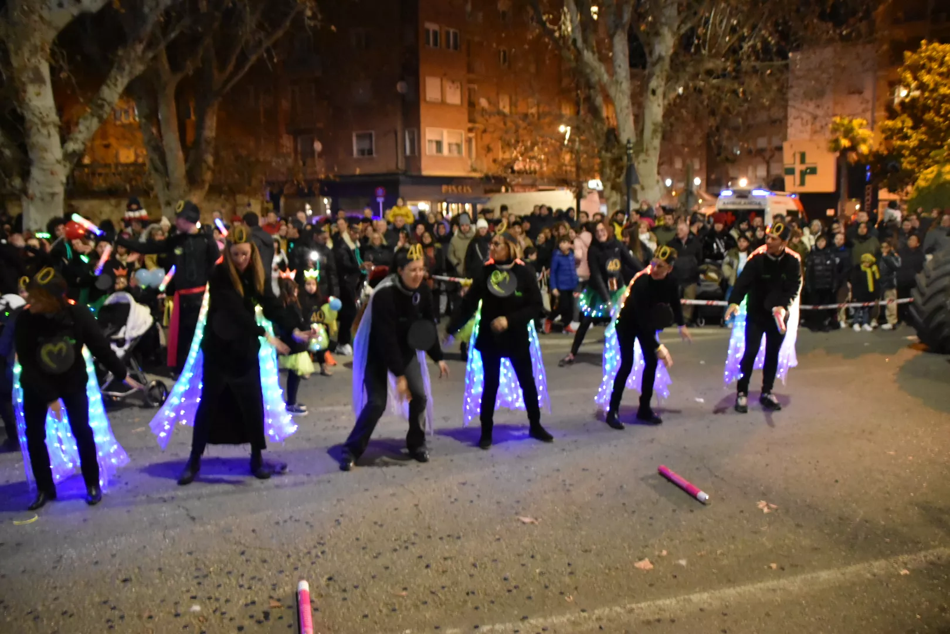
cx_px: 475
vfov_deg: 47.9
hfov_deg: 67.4
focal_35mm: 27
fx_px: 712
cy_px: 317
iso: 5000
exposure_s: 1/60
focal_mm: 18
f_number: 3.5
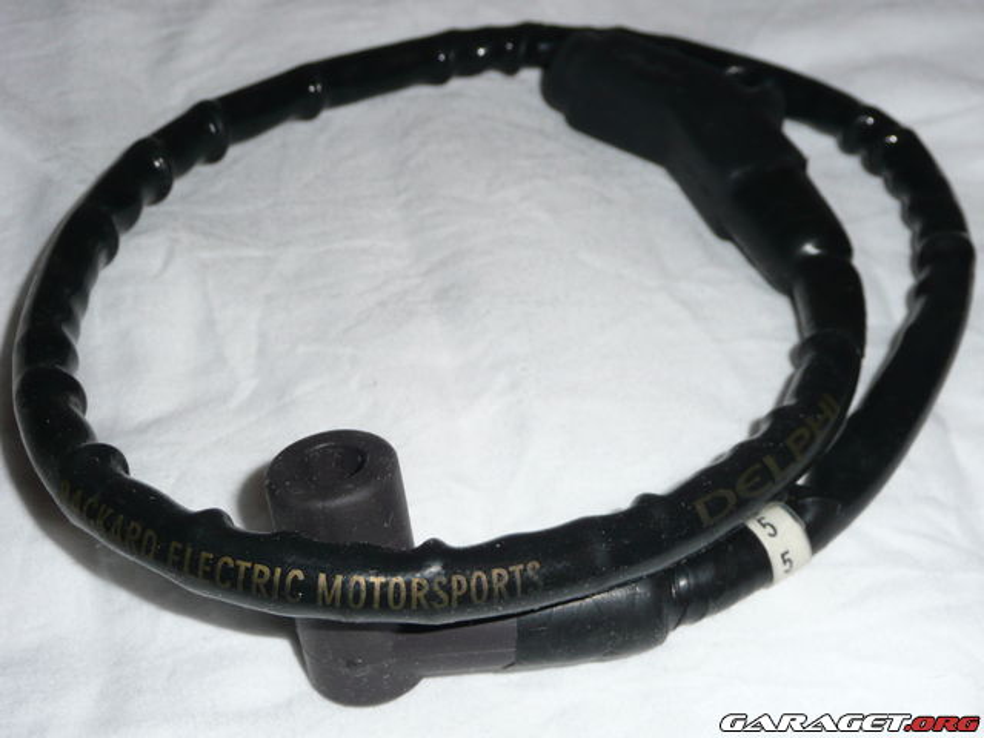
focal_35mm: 50
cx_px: 492
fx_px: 1421
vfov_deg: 29.1
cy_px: 369
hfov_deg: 38.2
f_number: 4.2
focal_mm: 8.2
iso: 100
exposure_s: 1/30
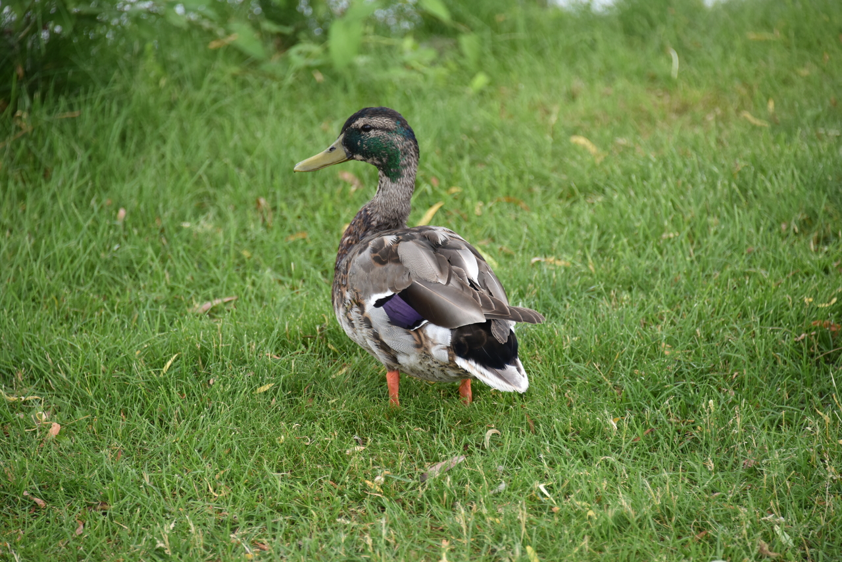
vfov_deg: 4.6
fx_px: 7018
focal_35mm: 300
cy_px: 281
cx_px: 421
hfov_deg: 6.9
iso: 720
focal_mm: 300
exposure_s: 1/640
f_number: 5.6
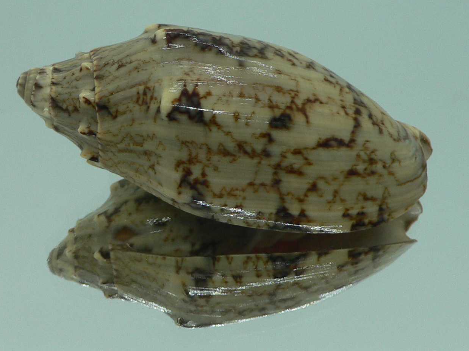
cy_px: 162
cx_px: 221
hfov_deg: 33.8
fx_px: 772
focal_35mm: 57
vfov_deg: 25.6
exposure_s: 1/60
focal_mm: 4.6
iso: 80
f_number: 2.8
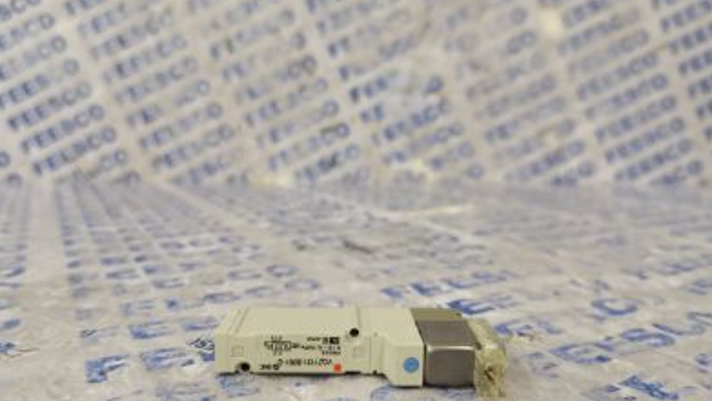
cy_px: 190
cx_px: 361
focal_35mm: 29
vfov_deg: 40.2
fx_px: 548
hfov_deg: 66.1
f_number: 1.8
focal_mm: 5.58
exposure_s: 1/50
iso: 500
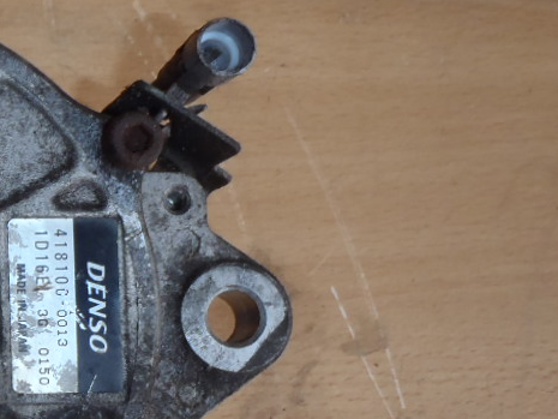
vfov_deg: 19.1
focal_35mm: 77
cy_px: 257
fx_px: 1242
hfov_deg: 22.3
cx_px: -194
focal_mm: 5
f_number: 3.9
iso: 100
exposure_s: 1/30
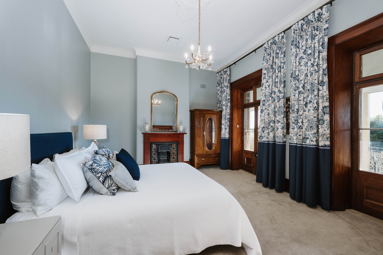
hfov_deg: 102.3
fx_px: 154
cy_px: 128
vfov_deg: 79.2
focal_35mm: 14
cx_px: 192
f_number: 10
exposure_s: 1/30
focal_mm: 14.5
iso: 200
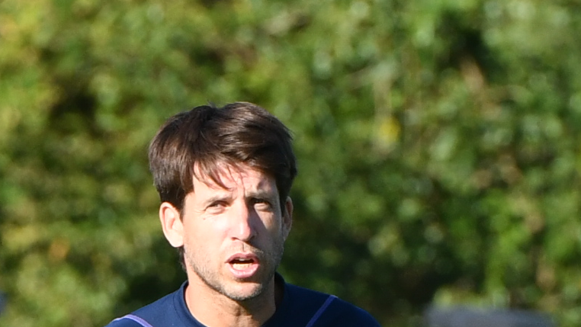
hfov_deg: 1.3
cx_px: 406
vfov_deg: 0.7
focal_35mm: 1722
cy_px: 590
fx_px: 26534
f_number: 5.6
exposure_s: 1/1250
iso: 400
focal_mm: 200
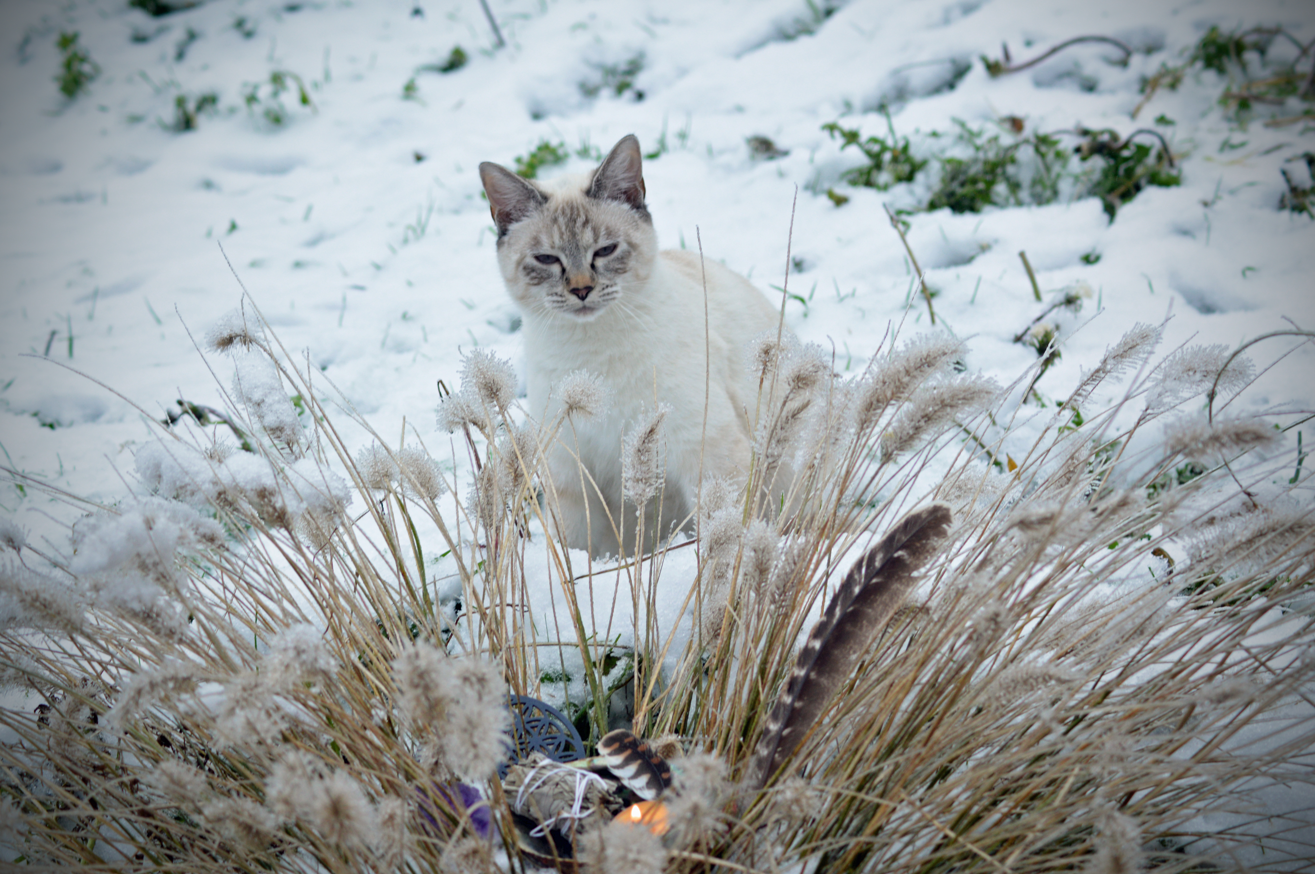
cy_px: 437
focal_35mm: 105
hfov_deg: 19.5
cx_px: 658
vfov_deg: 13.0
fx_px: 3832
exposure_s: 1/250
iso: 320
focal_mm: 70
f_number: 8
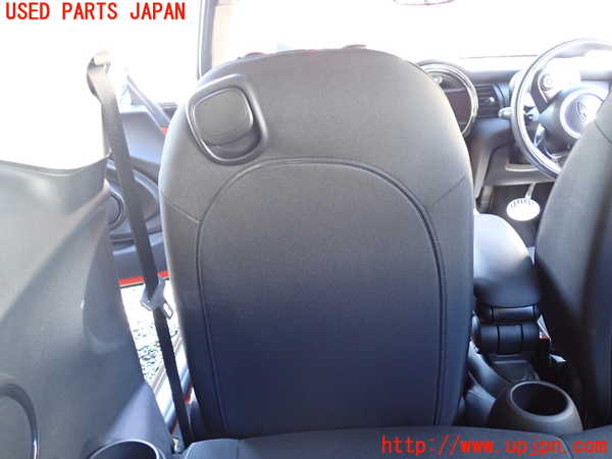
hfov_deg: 60.0
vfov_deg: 46.8
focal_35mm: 30
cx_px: 306
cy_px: 230
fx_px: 530
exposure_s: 1/30
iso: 500
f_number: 2.3
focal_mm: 5.4
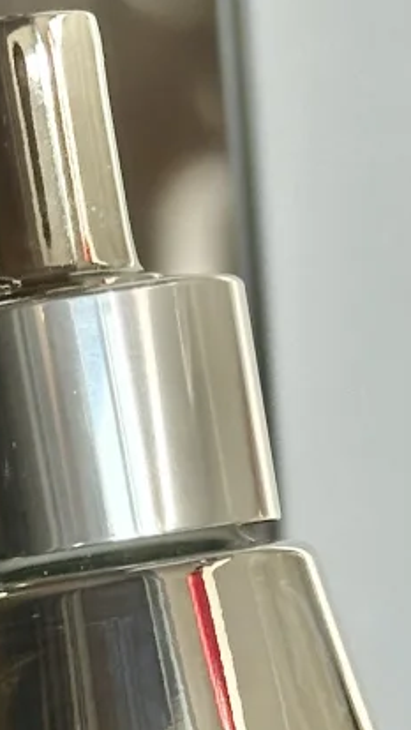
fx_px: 3525
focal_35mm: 182
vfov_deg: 11.6
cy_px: 811
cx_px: 256
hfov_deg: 6.7
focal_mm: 6.86
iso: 64
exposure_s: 1/816
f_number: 1.78
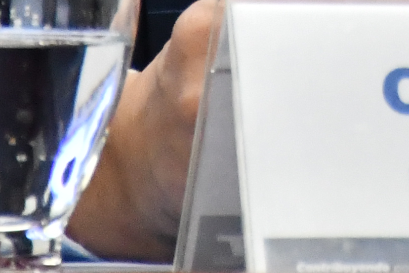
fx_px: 13158
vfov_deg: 1.2
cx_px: 662
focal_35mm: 1158
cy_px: -613
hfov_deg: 1.8
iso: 2500
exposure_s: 1/160
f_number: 6.3
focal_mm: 112
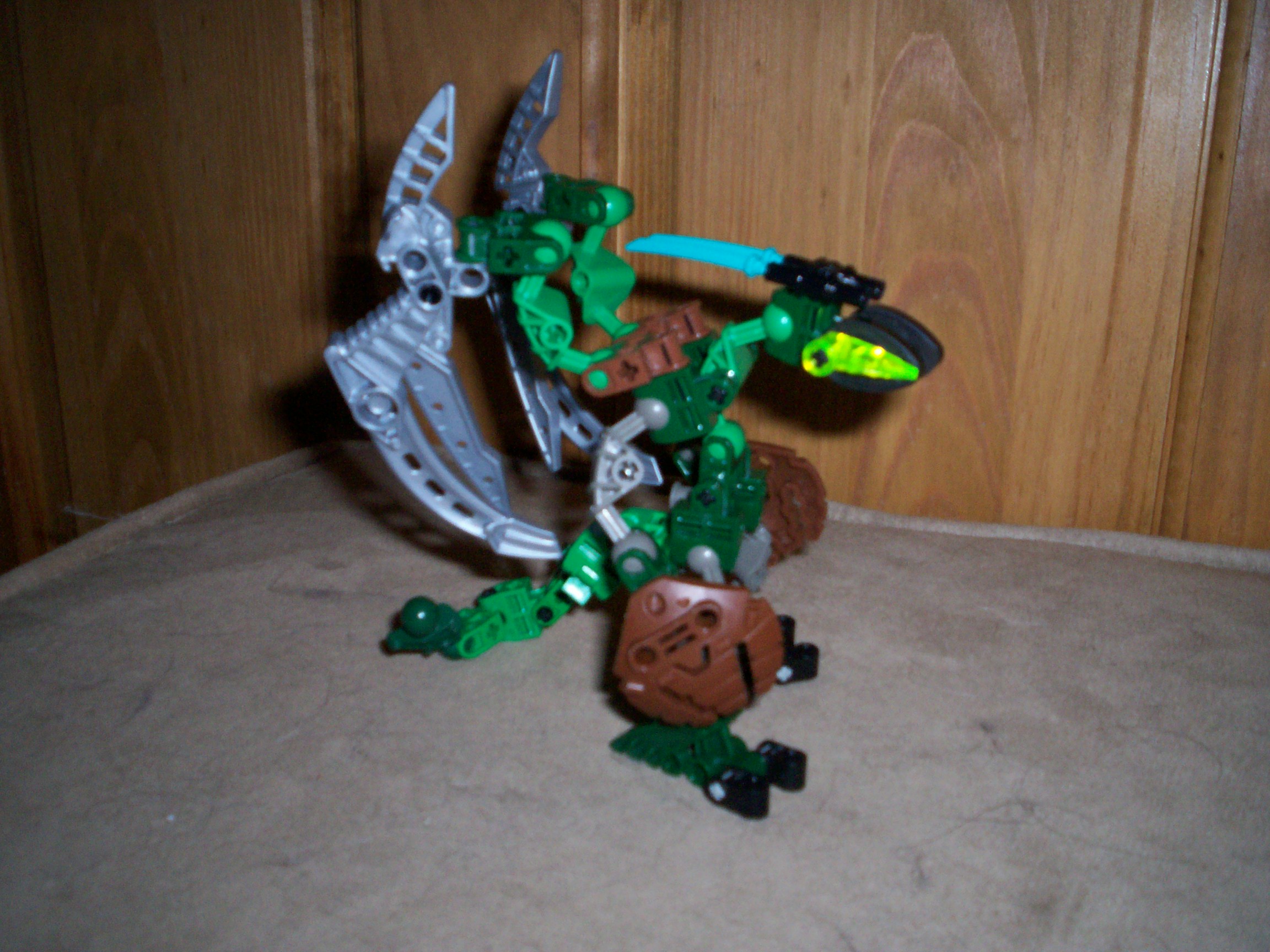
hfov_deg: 51.4
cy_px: 476
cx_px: 635
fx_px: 1321
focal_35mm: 36
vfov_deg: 39.7
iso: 140
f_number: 4.5
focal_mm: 5.9
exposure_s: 1/64
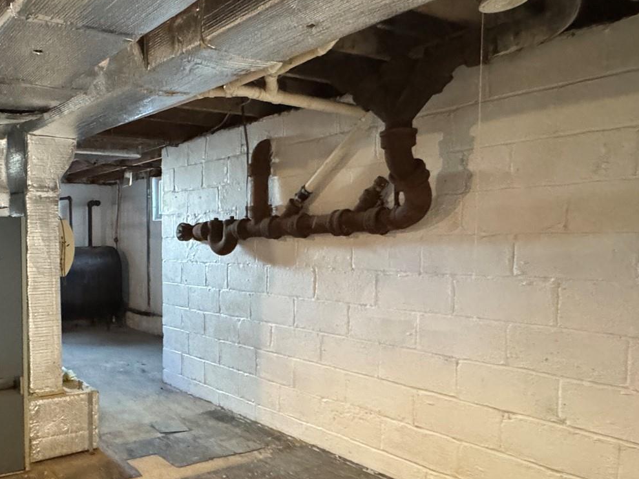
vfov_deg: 48.1
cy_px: 272
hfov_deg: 55.6
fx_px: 535
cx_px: 97
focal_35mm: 29
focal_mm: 2.22
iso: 1250
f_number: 2.2
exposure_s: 1/60
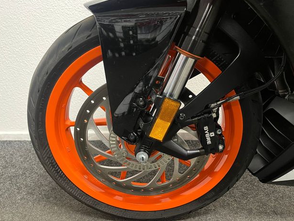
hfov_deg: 65.3
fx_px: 229
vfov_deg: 51.3
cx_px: 149
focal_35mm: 27
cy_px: 107
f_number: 1.6
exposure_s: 1/33
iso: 500
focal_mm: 5.1
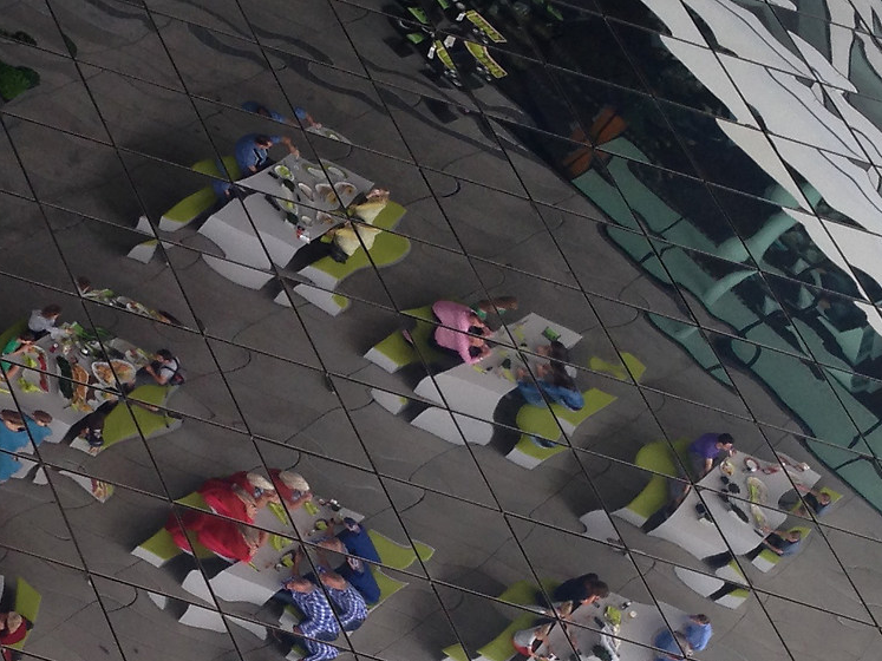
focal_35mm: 106
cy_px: 523
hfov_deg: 18.4
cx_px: 233
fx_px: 2700
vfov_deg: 13.9
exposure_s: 1/167
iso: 50
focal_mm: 4.12
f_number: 2.4
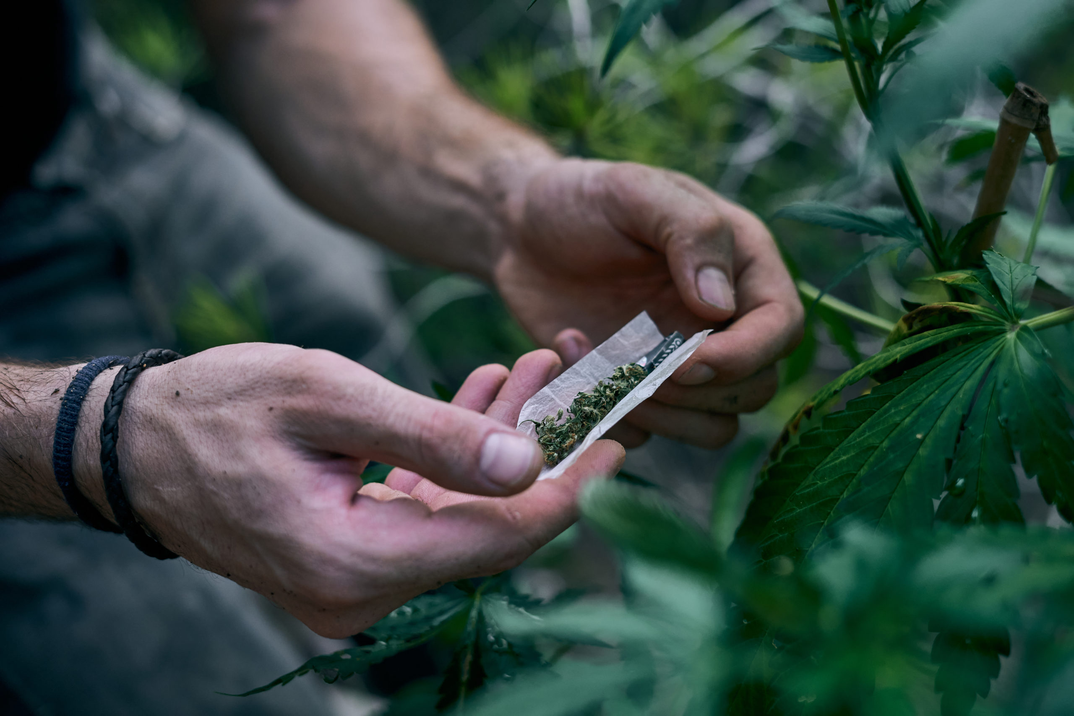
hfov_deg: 39.6
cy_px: 358
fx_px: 1492
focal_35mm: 50
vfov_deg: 27.0
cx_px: 537
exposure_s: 1/320
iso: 800
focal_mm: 50
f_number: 2.8
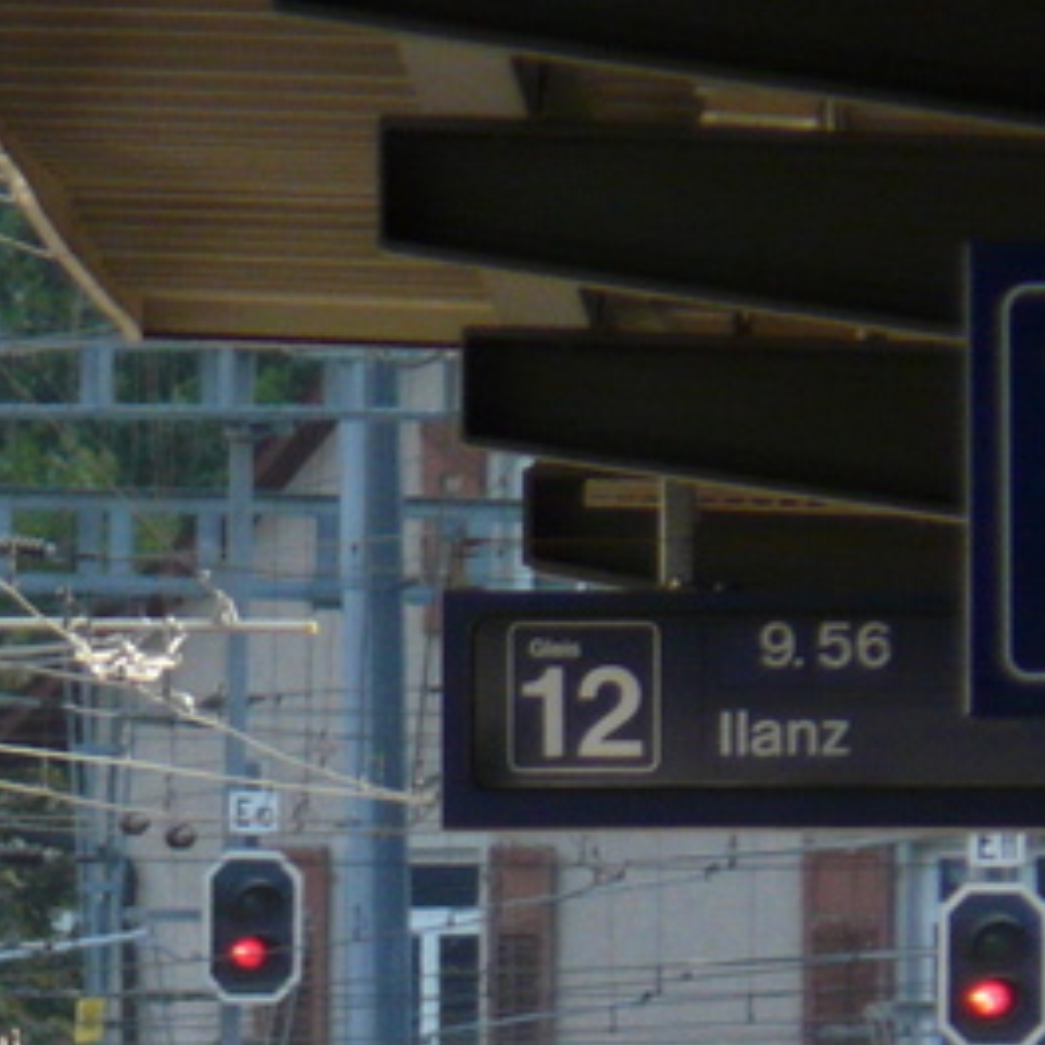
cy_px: 1306
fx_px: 57686
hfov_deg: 1.0
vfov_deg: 1.0
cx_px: -447
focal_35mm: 1689
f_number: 4.2
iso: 200
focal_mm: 82.8
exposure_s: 1/320
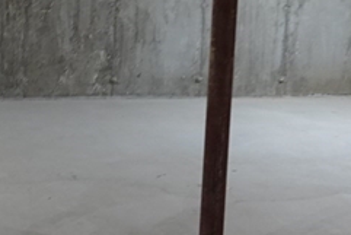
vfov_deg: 13.4
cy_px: 96
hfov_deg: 19.8
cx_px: 63
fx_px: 995
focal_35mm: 102
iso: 640
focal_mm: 8.8
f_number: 2.4
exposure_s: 1/30
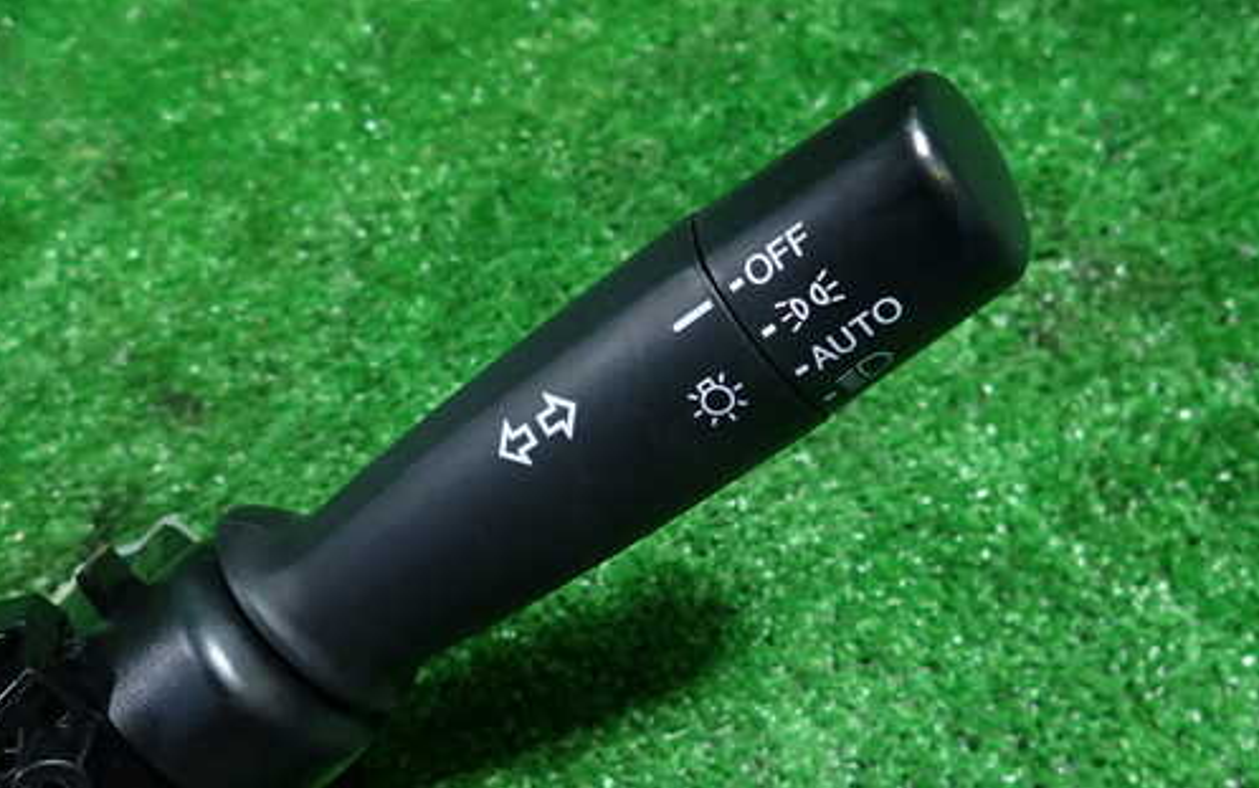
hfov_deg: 59.6
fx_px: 1098
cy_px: 466
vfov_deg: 39.3
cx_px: 583
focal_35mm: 32
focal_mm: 4.5
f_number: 2
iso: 320
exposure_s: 1/30
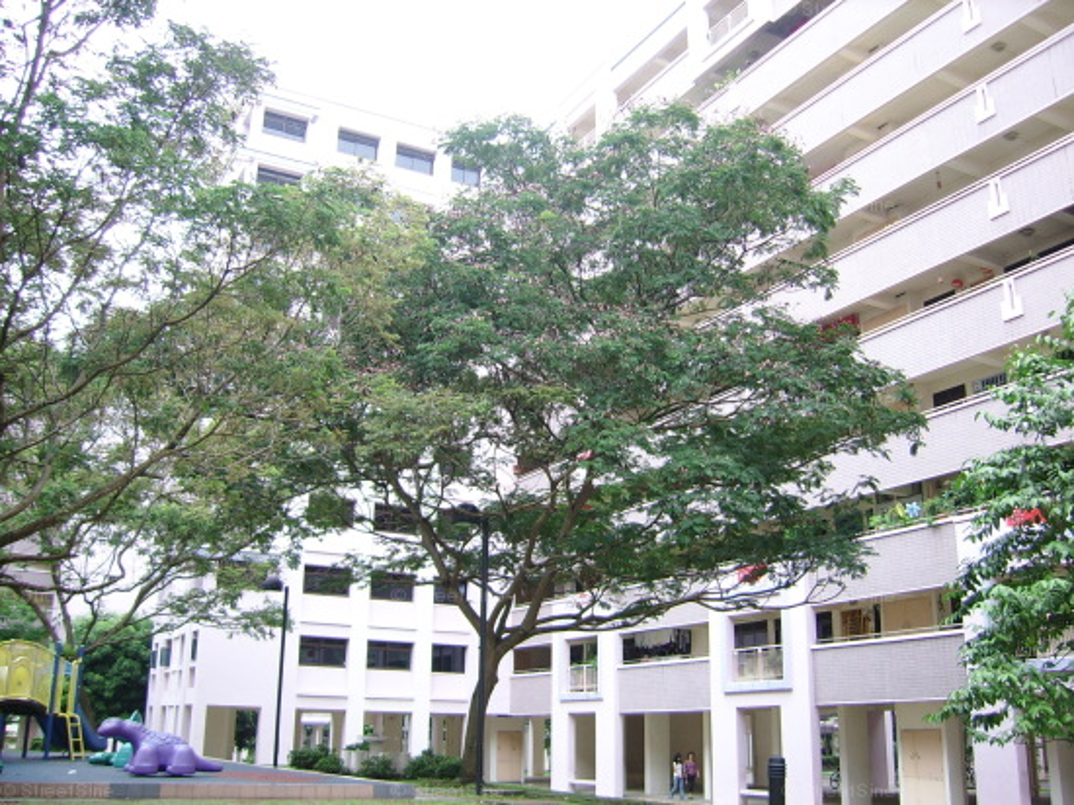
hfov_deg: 52.6
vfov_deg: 40.7
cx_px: 537
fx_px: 1085
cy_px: 402
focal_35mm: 35
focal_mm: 5.95
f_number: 2.8
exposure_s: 1/176
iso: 50
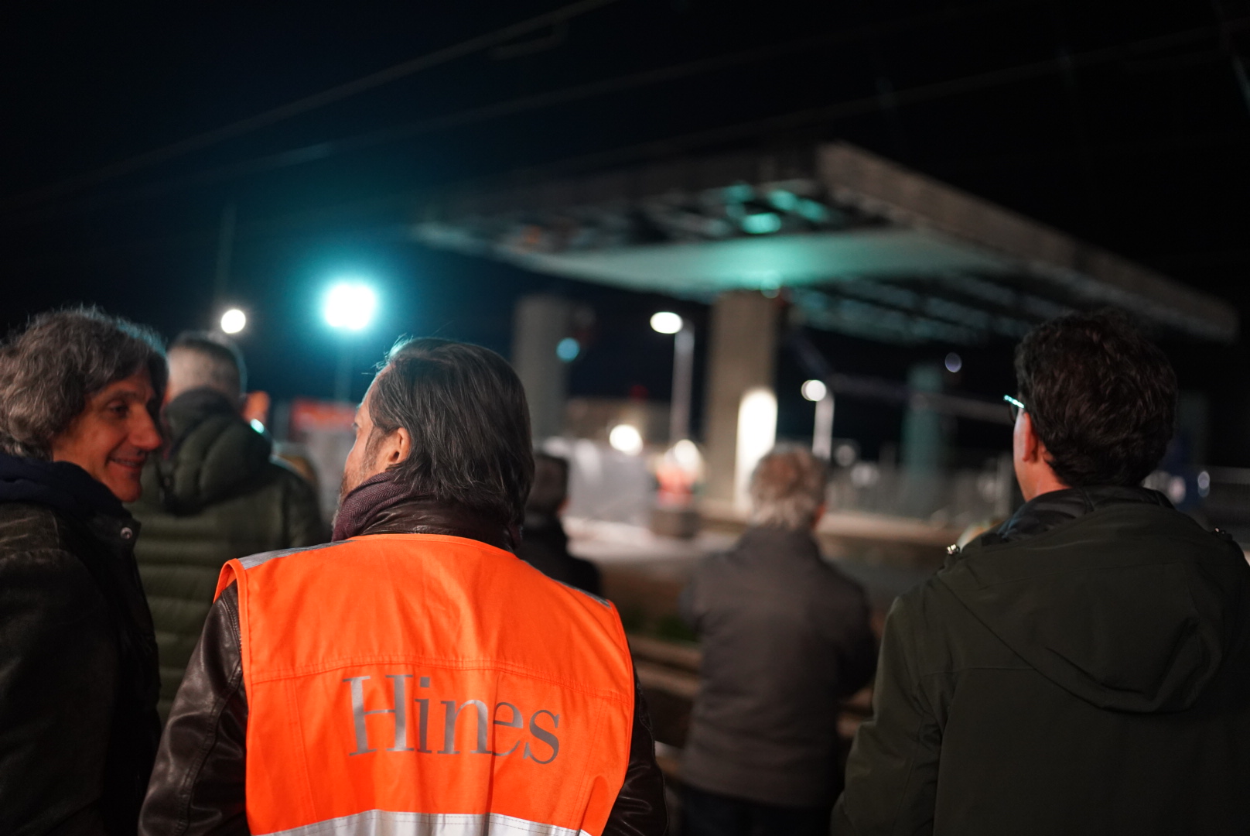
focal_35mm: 35
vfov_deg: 37.9
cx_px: 625
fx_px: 1216
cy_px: 418
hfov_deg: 54.4
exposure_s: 1/640
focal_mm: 35
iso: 4000
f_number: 1.4
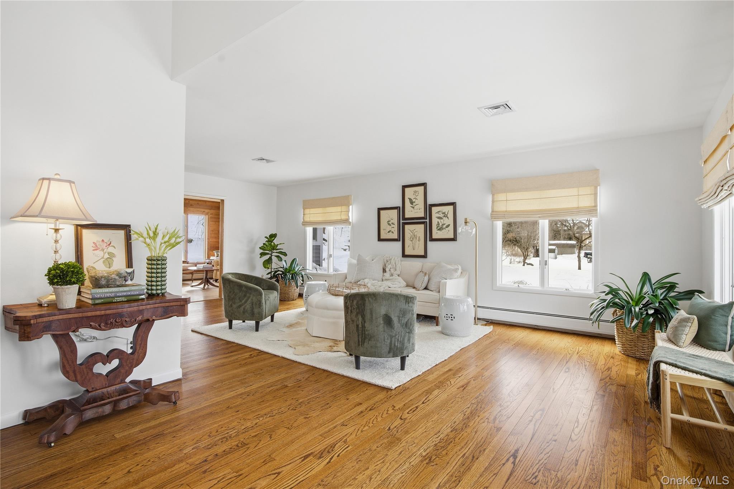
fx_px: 347
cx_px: 367
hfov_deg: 93.3
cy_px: 244
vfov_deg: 70.4
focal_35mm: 17
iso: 100
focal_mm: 17
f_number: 8
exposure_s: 1/50
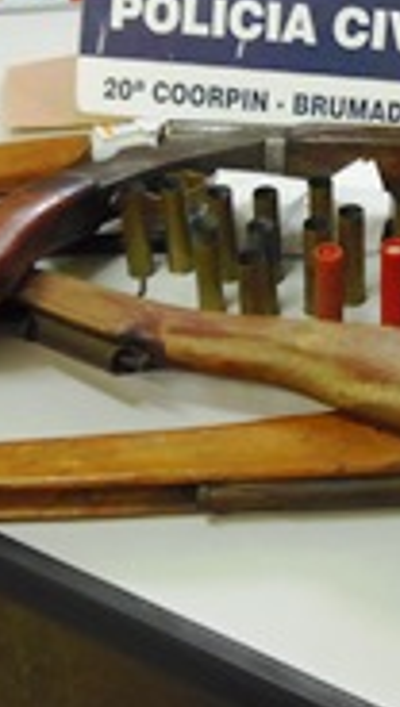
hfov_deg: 16.7
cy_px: 267
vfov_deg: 29.6
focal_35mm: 71
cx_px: 388
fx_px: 1334
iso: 200
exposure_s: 1/25
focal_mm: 4.3
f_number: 2.9
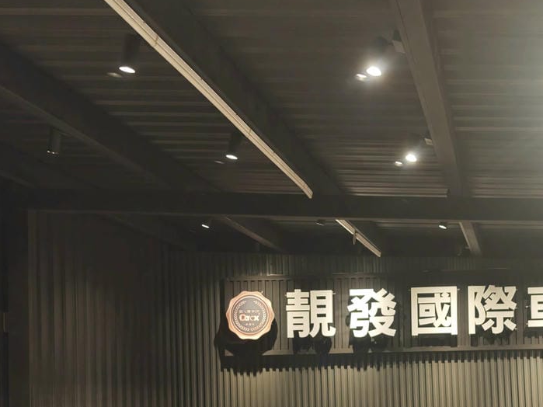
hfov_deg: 28.4
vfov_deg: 21.6
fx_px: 1051
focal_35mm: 67
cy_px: 327
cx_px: 426
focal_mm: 8.72
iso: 314
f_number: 1.63
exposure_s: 1/40
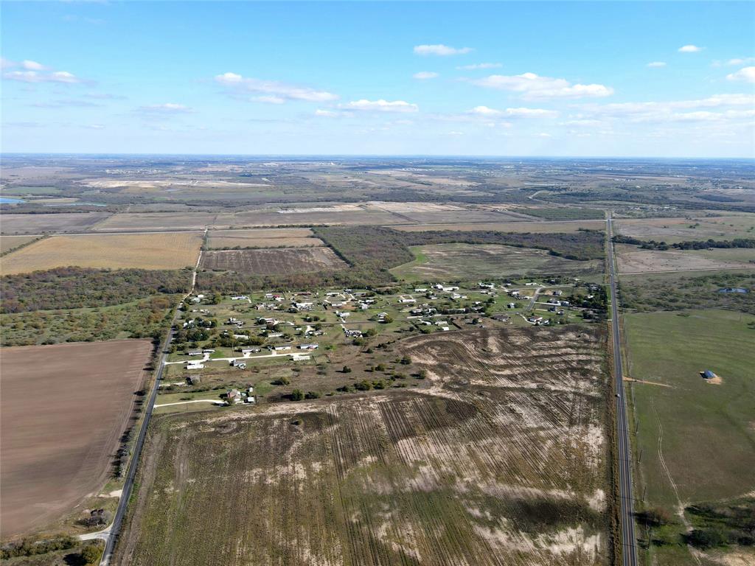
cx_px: 378
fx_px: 523
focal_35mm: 24
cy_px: 283
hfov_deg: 71.6
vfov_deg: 56.8
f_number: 2.8
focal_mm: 4.5
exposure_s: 1/667
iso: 100
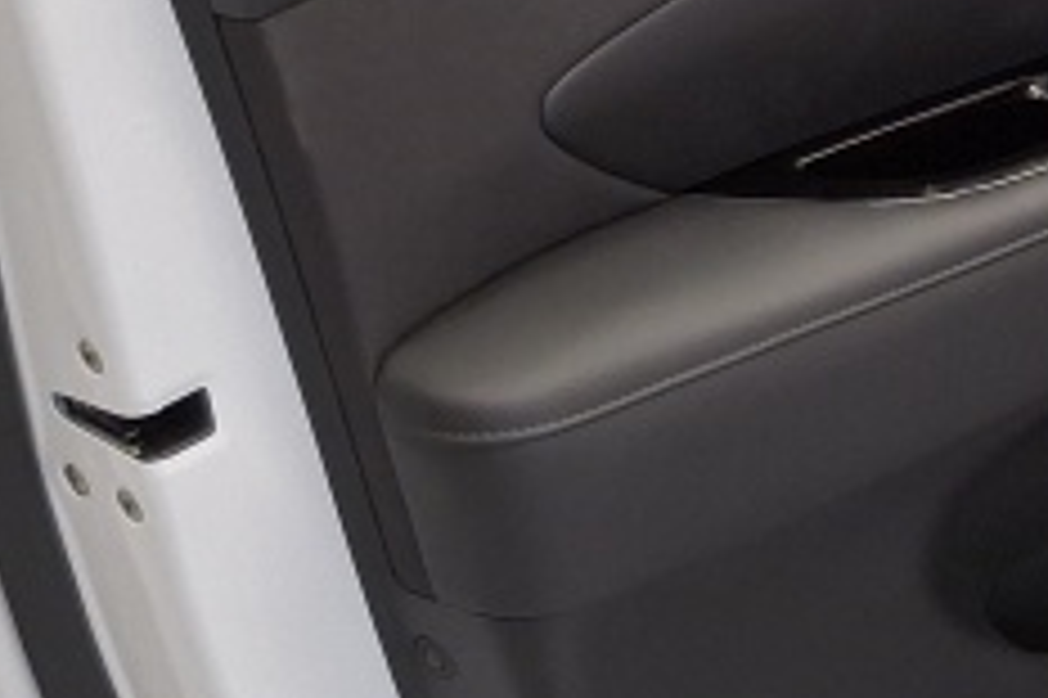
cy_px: 38
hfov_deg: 16.3
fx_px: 3316
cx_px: 1610
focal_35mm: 114
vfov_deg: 11.9
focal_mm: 4.69
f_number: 1.8
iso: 100
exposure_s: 1/100
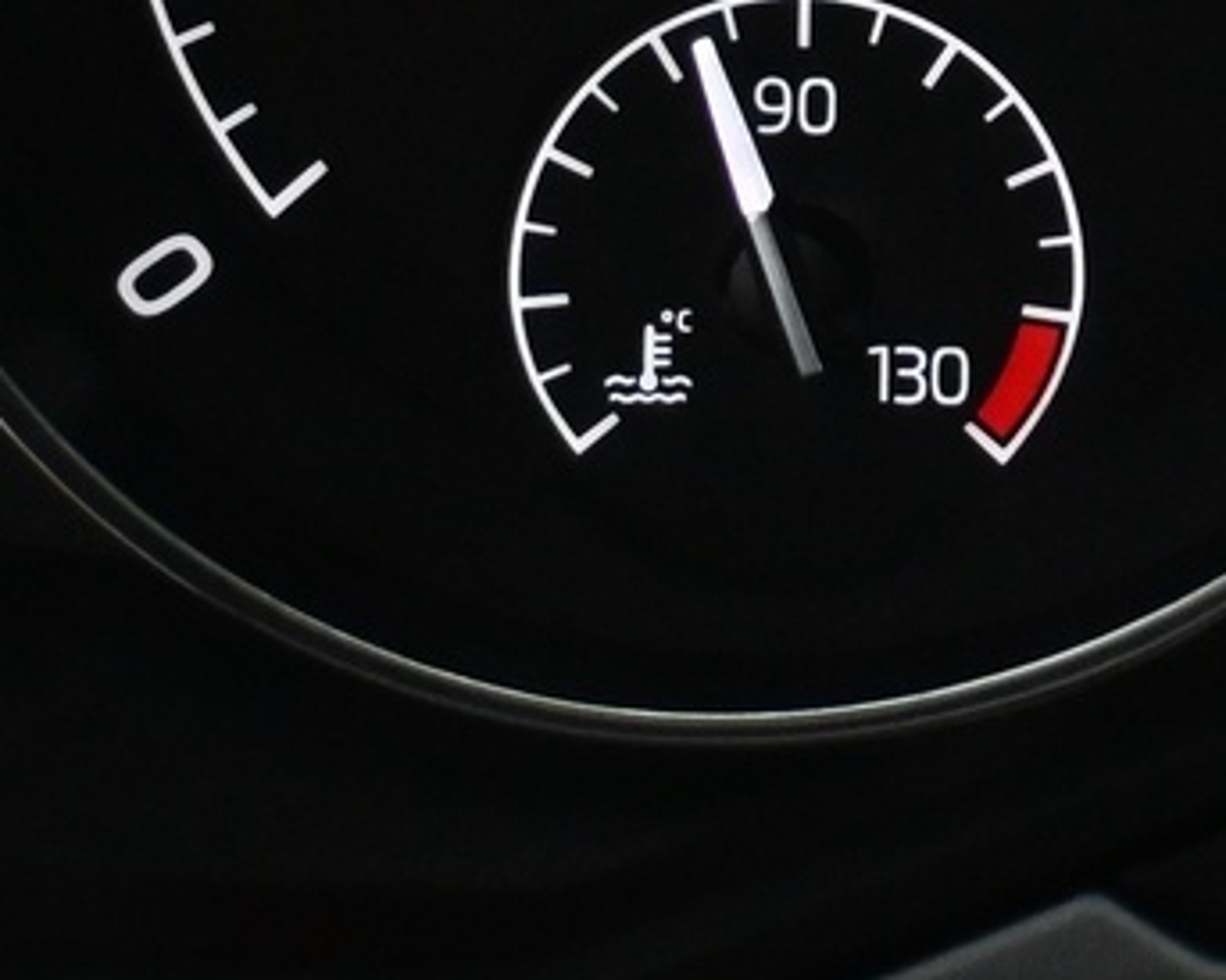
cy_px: -483
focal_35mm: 166
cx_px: 2213
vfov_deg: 9.1
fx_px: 6028
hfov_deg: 10.9
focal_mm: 25
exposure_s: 1/80
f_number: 4.2
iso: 3200
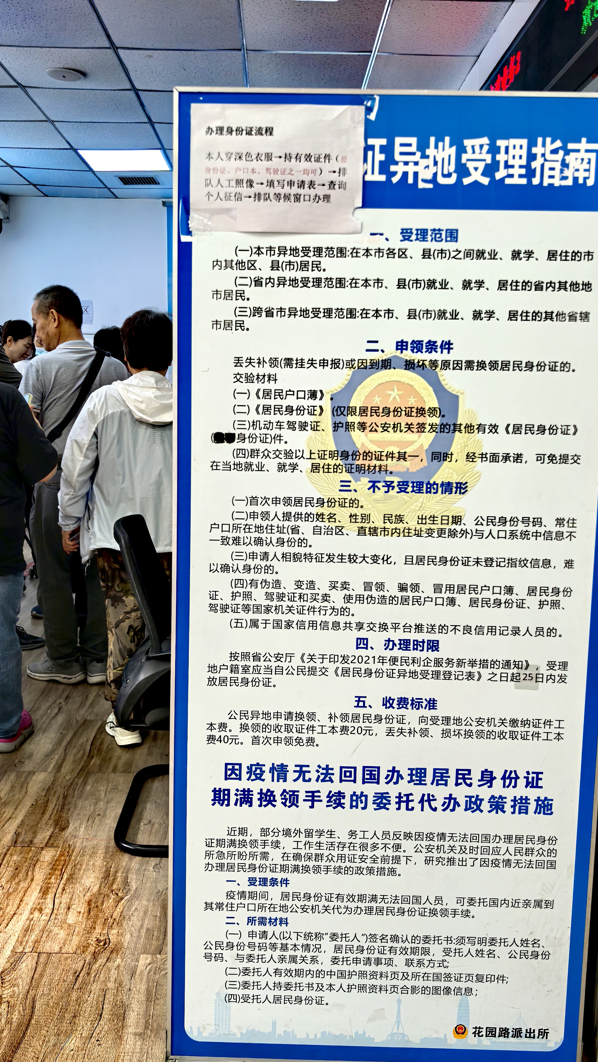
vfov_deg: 64.3
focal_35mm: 30
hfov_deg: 38.9
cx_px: 262
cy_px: 522
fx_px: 846
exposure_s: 1/100
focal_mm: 6.98
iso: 100
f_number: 2
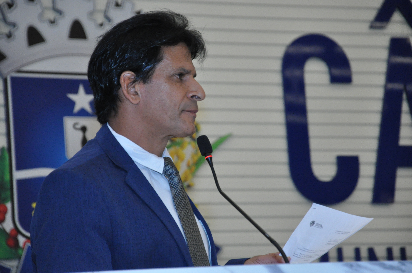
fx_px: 1800
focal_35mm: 158
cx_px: 206
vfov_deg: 8.7
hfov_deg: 13.1
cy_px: 136
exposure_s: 1/125
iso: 2000
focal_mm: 105
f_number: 5.6
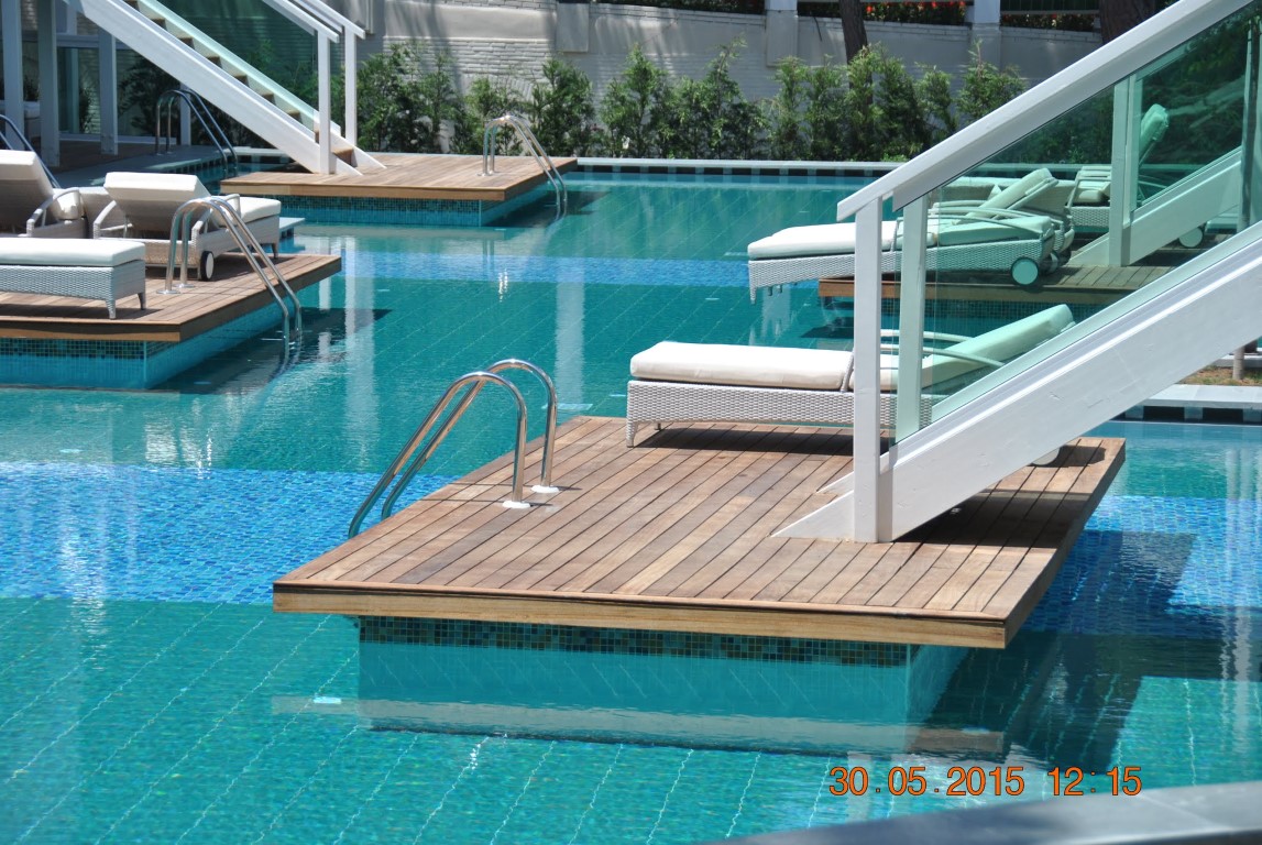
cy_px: 422
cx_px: 631
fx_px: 3949
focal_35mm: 112
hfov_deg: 18.2
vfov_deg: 12.2
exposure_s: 1/500
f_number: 5.6
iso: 100
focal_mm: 75
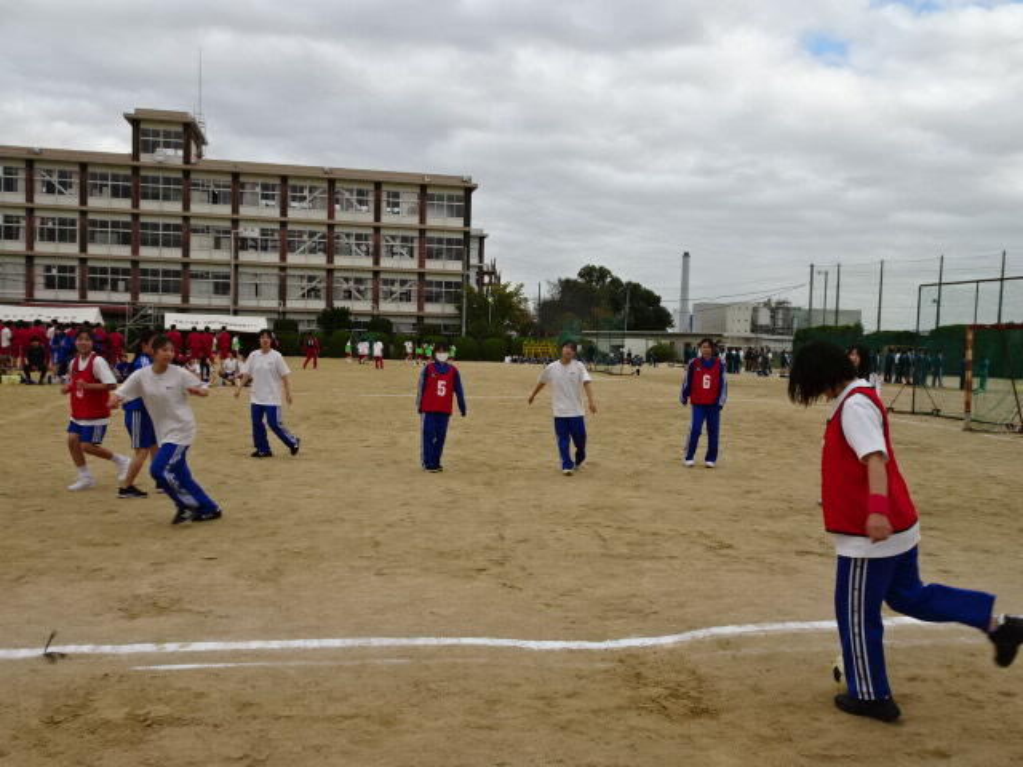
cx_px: 512
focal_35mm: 30
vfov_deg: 46.8
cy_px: 384
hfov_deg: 60.0
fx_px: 887
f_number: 4
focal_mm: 5.1
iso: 80
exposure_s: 1/250
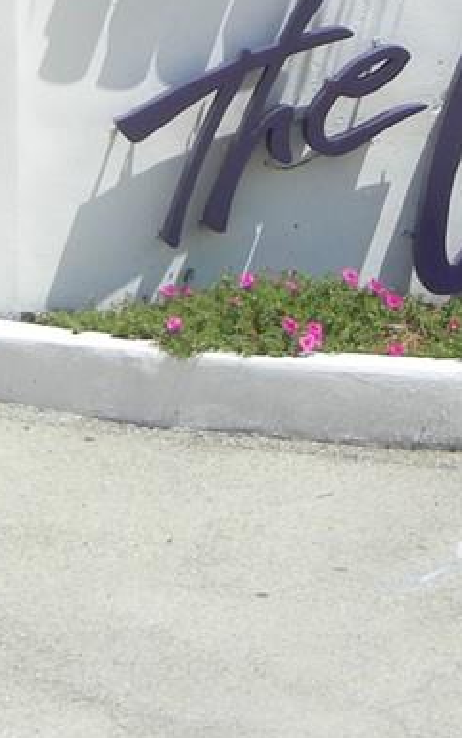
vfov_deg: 14.9
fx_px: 2656
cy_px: -301
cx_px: 190
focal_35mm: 132
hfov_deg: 9.9
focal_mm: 5.4
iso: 160
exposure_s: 1/574
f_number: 7
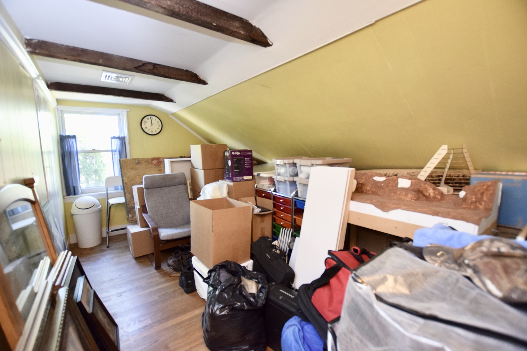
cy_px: 176
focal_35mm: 15
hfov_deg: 100.4
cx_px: 264
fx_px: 220
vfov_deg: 77.3
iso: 1250
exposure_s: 1/60
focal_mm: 10
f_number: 3.5
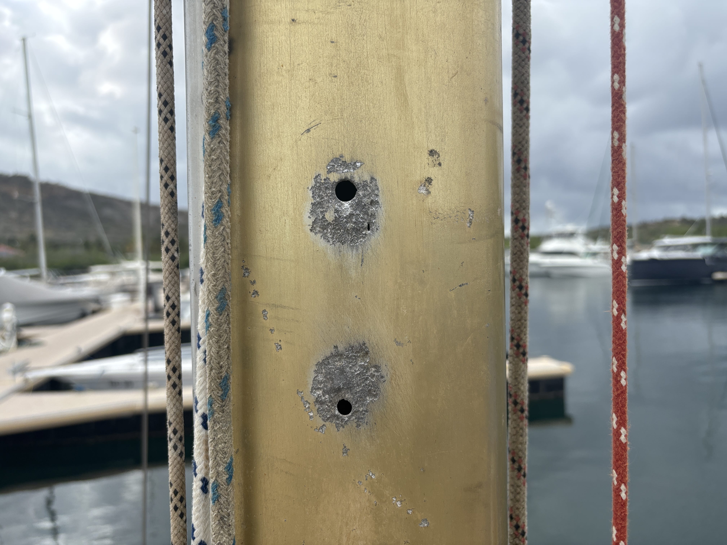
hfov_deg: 67.3
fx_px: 546
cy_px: 272
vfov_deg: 53.1
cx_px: 364
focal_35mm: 26
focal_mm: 5.96
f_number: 1.6
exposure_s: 1/1543
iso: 50
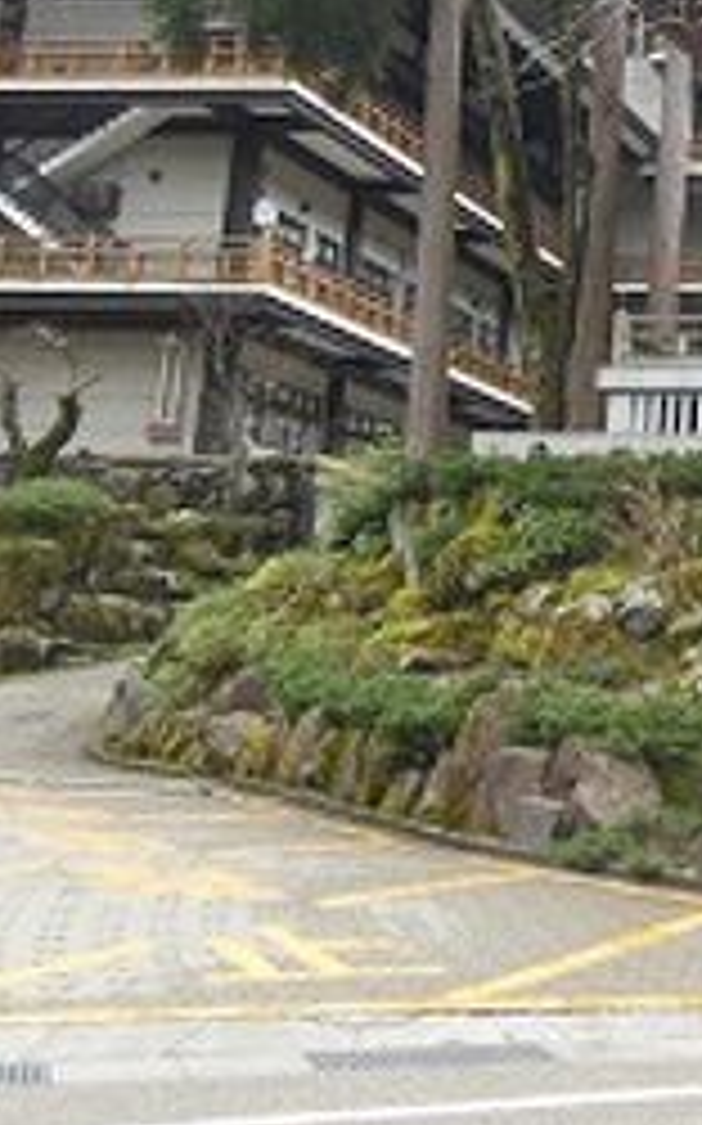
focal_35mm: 69
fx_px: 2115
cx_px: 954
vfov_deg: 28.3
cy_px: 47
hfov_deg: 17.5
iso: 250
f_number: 3.2
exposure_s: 1/250
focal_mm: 4.5
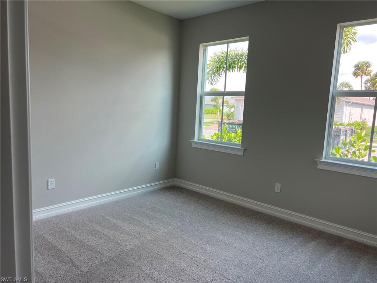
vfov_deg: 53.1
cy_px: 142
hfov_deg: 67.3
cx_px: 188
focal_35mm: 26
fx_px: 283
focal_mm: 5.7
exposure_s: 1/210
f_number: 1.5
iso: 50
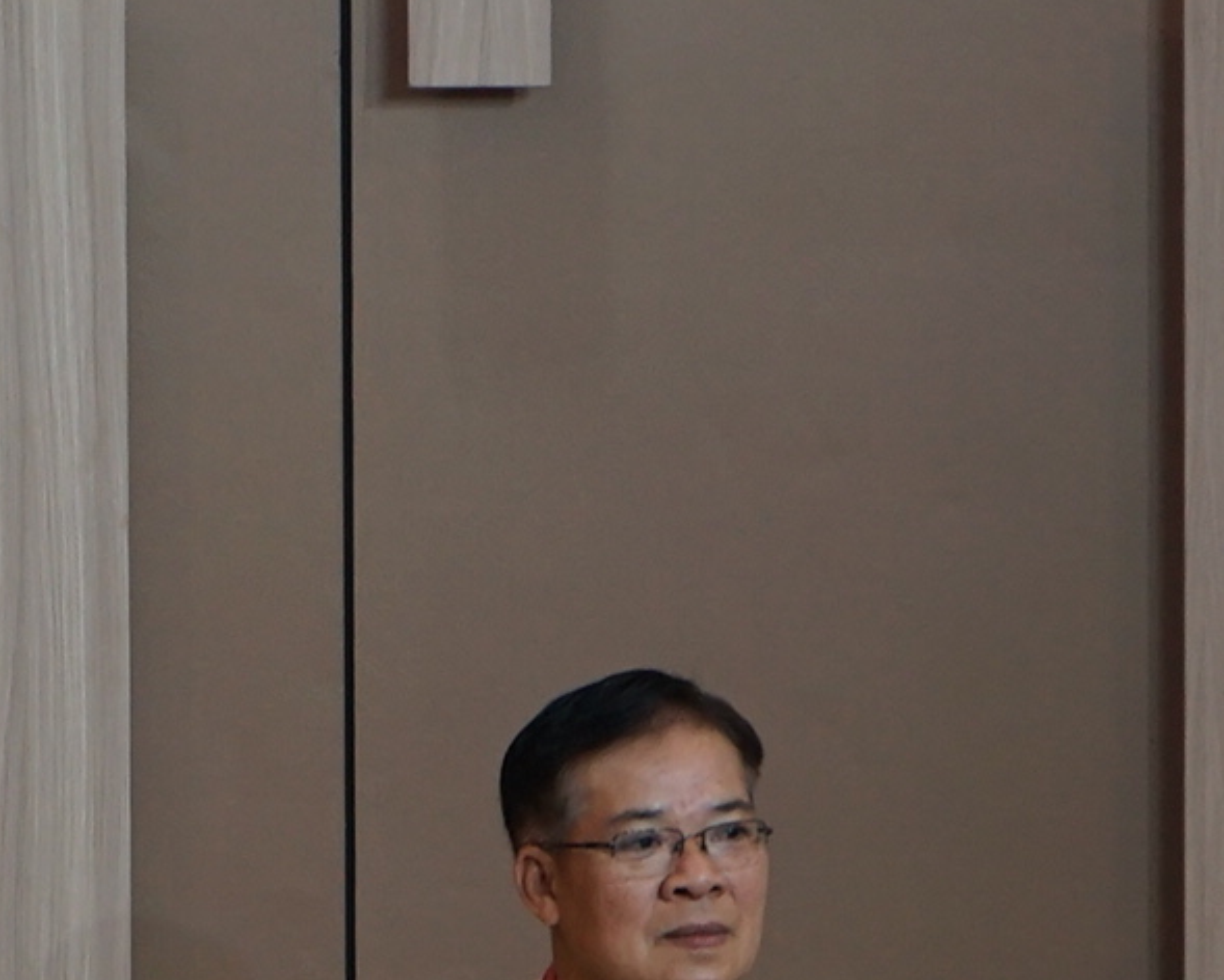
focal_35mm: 335
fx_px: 12144
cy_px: 1138
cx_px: -291
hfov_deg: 5.7
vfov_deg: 4.6
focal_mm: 70
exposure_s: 1/30
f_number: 5.6
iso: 800
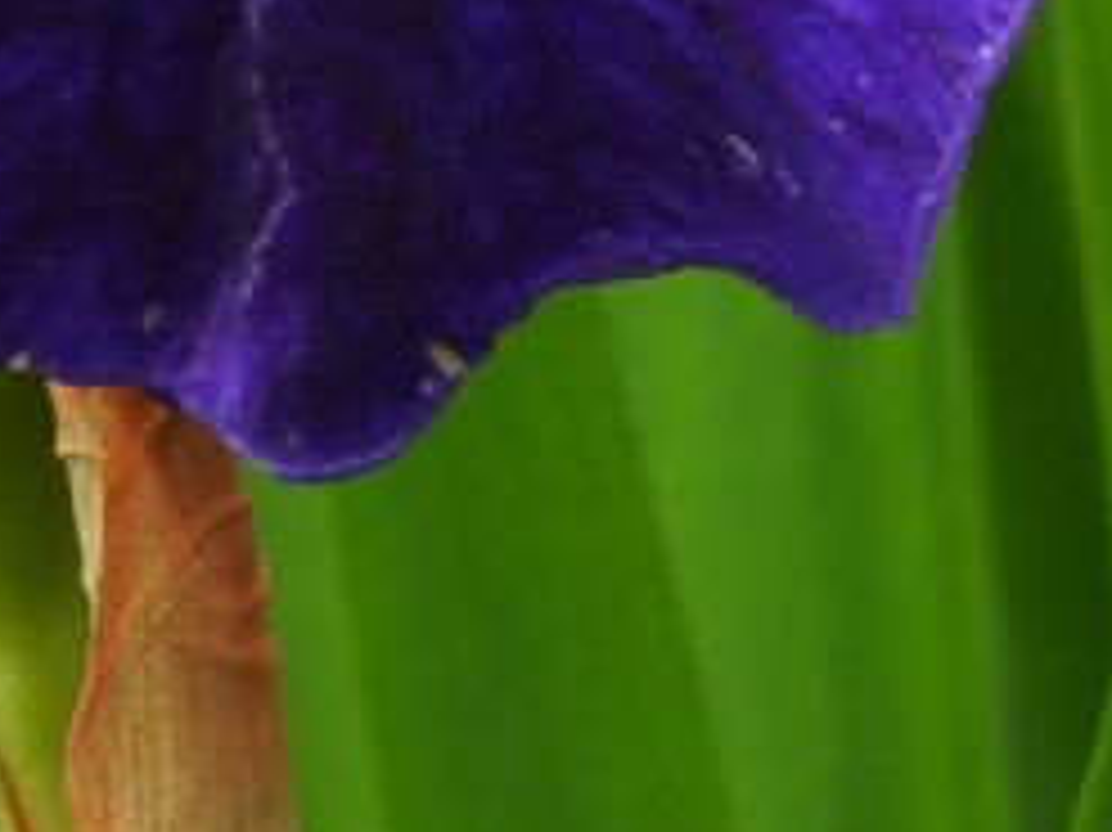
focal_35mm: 1350
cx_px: -72
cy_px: -621
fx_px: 43346
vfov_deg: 1.1
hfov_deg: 1.5
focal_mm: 46.4
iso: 100
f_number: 4.5
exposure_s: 1/250
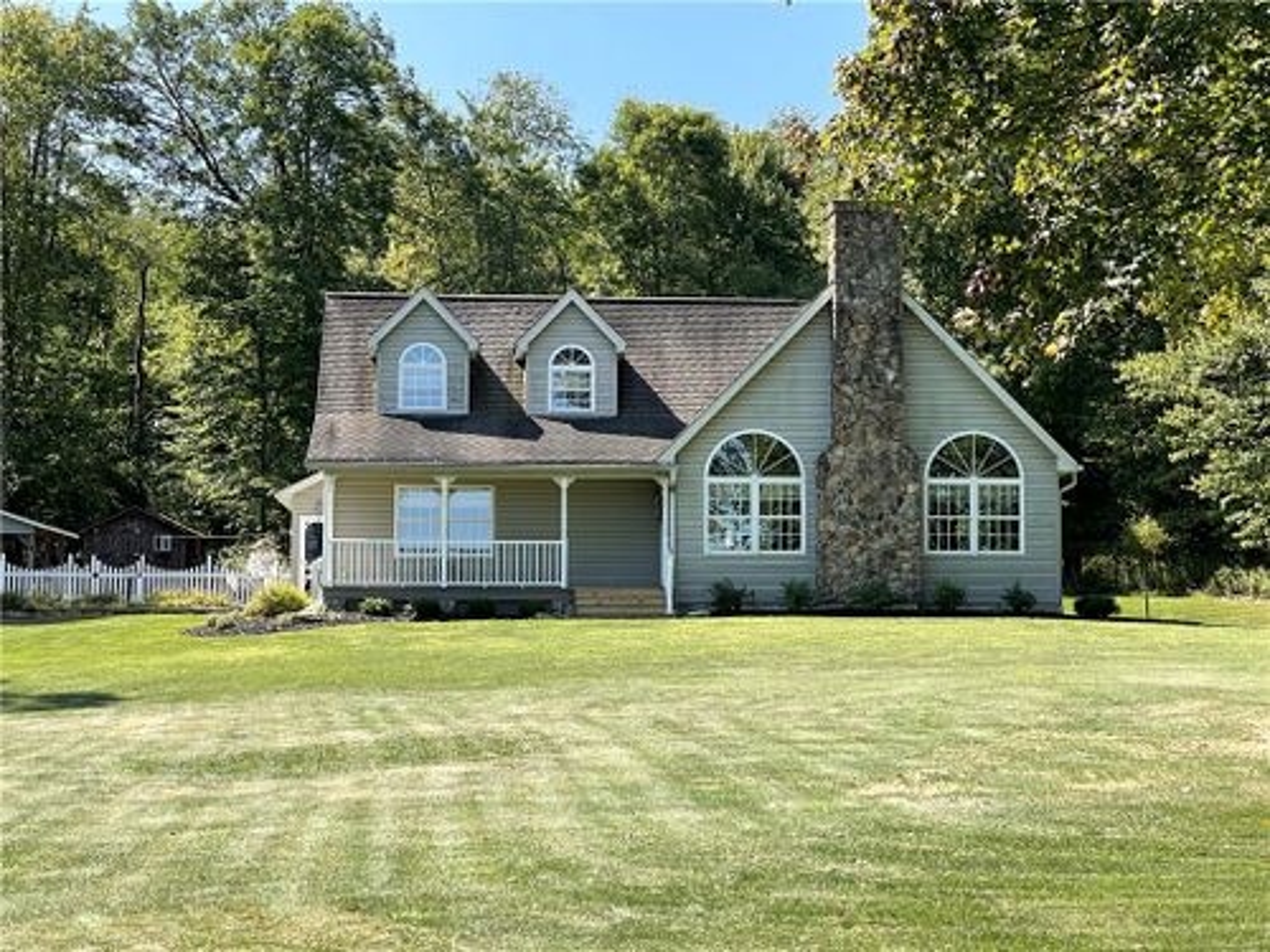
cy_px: 476
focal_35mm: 63
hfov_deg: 30.7
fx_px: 2311
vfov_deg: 23.3
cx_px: 635
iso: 25
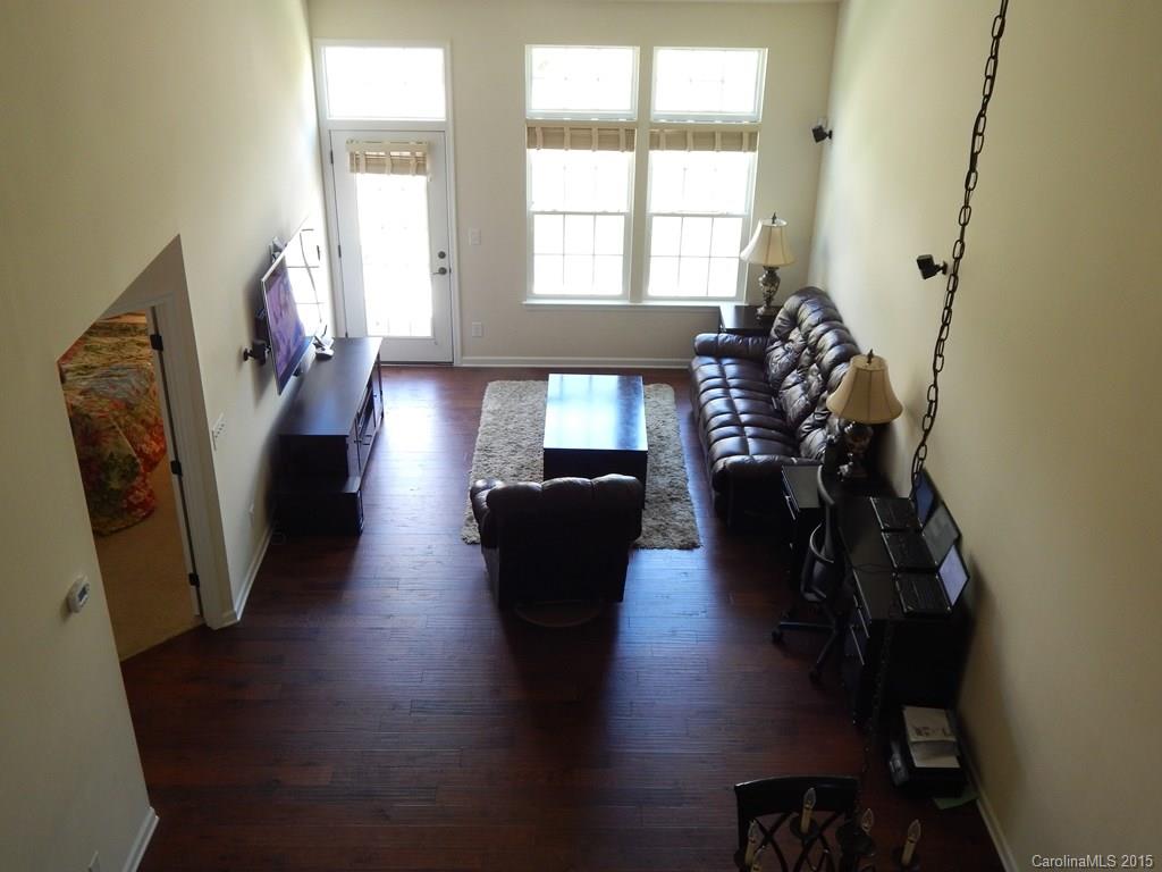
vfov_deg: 40.7
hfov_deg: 52.6
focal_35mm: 35
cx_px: 581
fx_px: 1175
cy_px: 436
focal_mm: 6.1
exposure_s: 1/30
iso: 250
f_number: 3.3
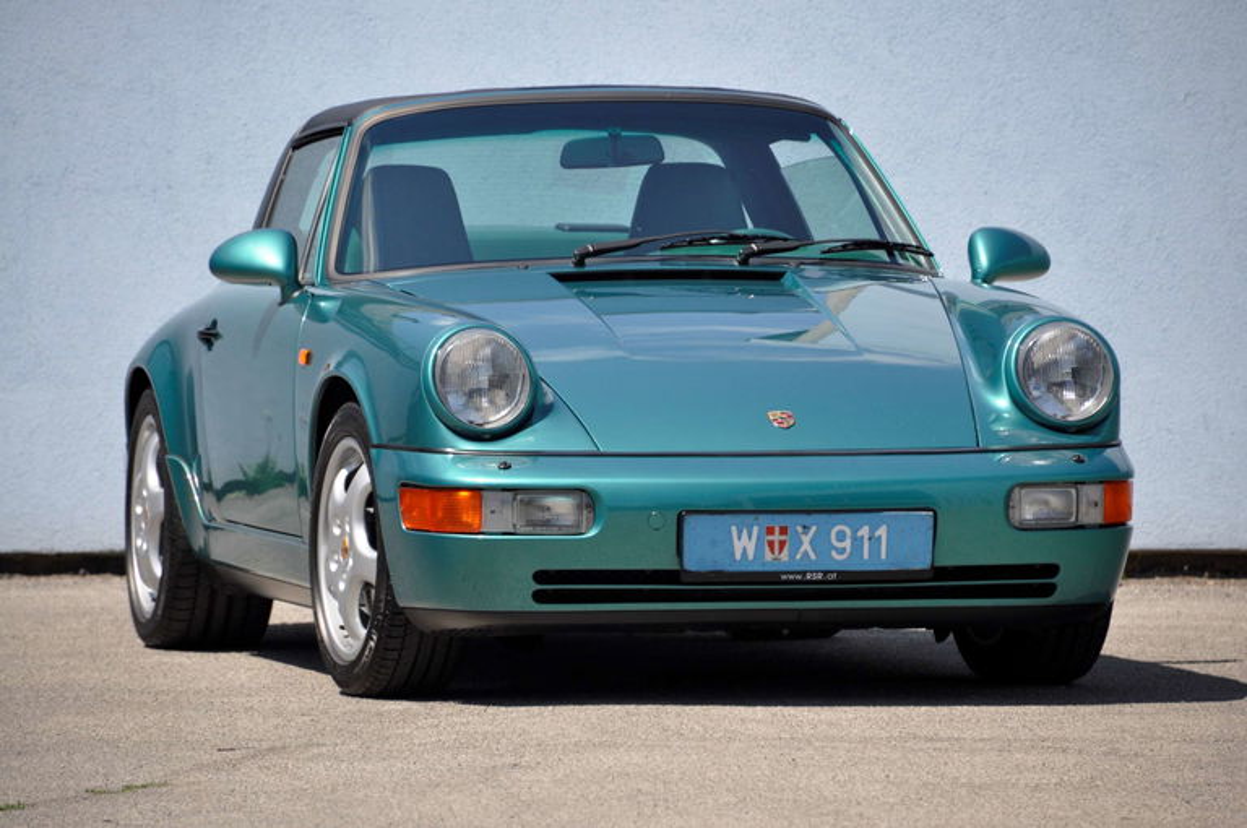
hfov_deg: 6.5
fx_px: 10897
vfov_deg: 4.4
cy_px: 414
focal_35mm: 315
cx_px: 624
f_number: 6.3
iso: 500
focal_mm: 210
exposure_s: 1/640
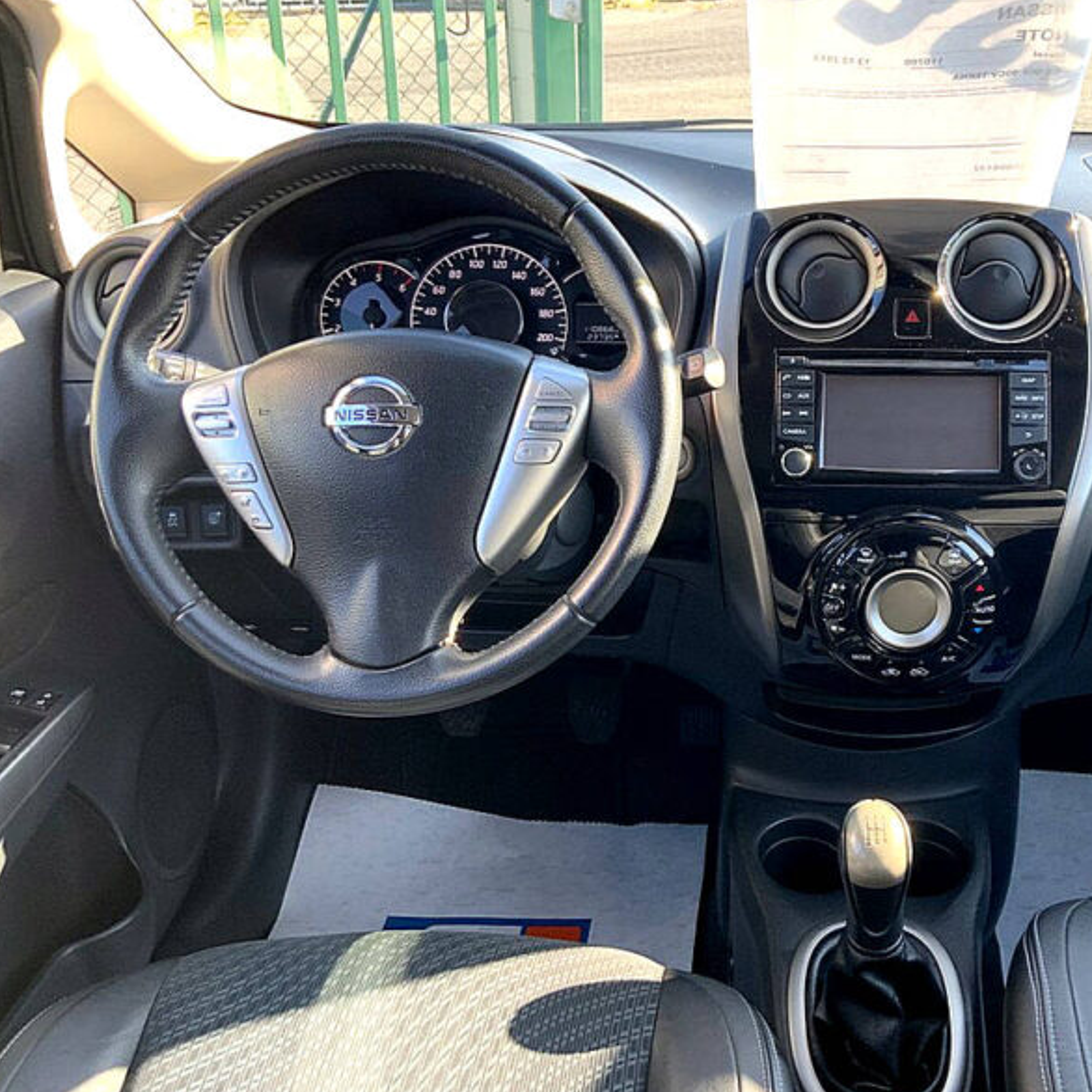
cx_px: 738
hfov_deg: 46.4
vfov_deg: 47.2
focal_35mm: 35
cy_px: 537
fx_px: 1249
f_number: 1.8
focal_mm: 3
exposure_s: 1/122
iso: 40
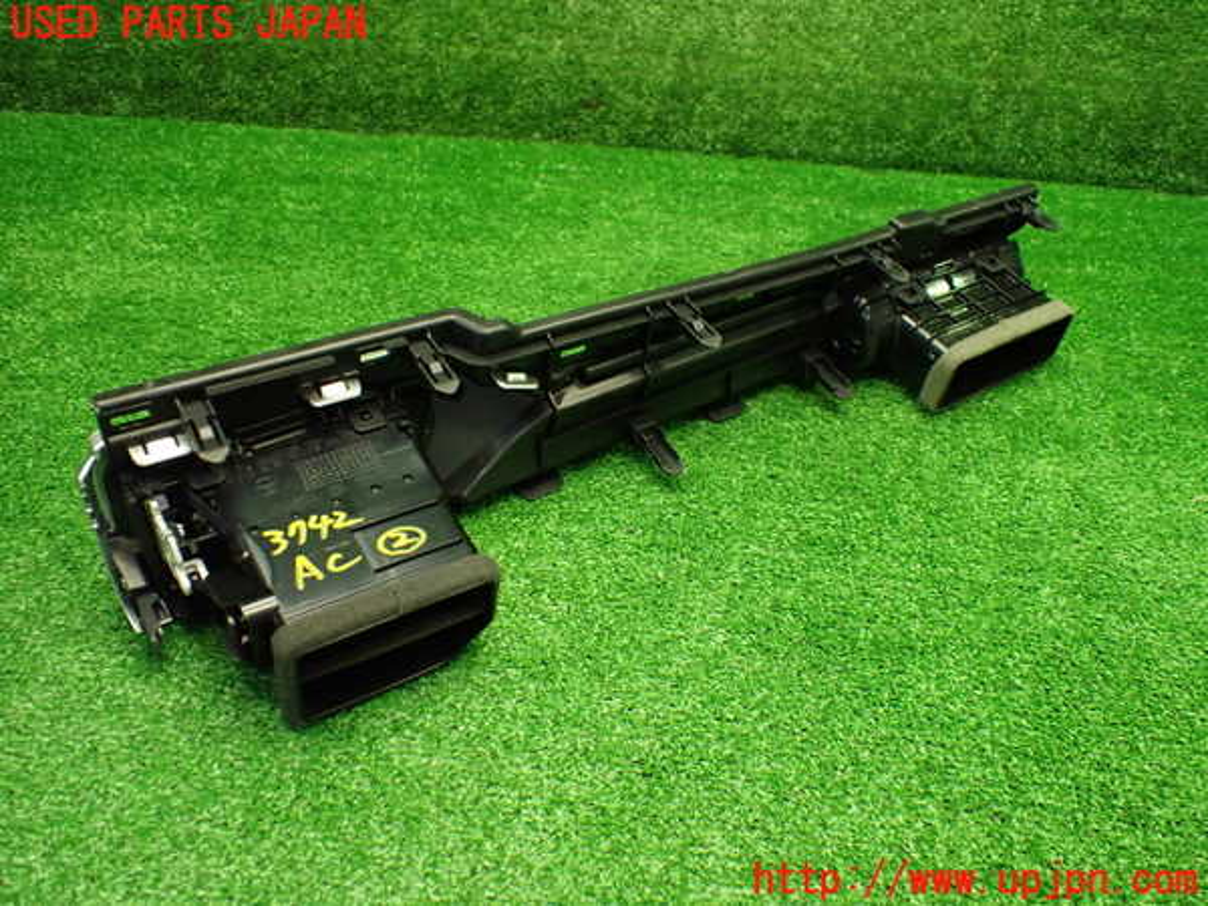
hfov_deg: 60.0
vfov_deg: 46.8
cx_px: 604
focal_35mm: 30
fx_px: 1047
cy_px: 453
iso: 800
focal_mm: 5.4
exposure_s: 1/125
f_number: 2.3
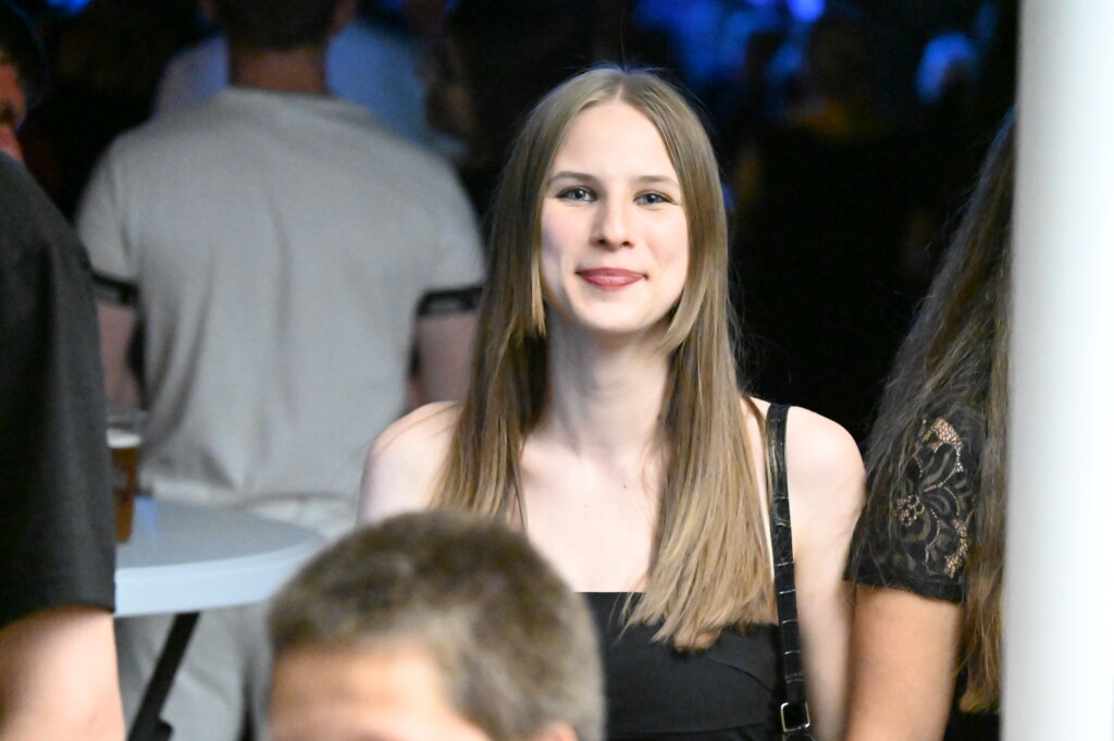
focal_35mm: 200
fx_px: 6184
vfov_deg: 6.9
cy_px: 370
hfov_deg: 10.3
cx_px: 557
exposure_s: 1/160
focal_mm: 200
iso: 51200
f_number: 6.3
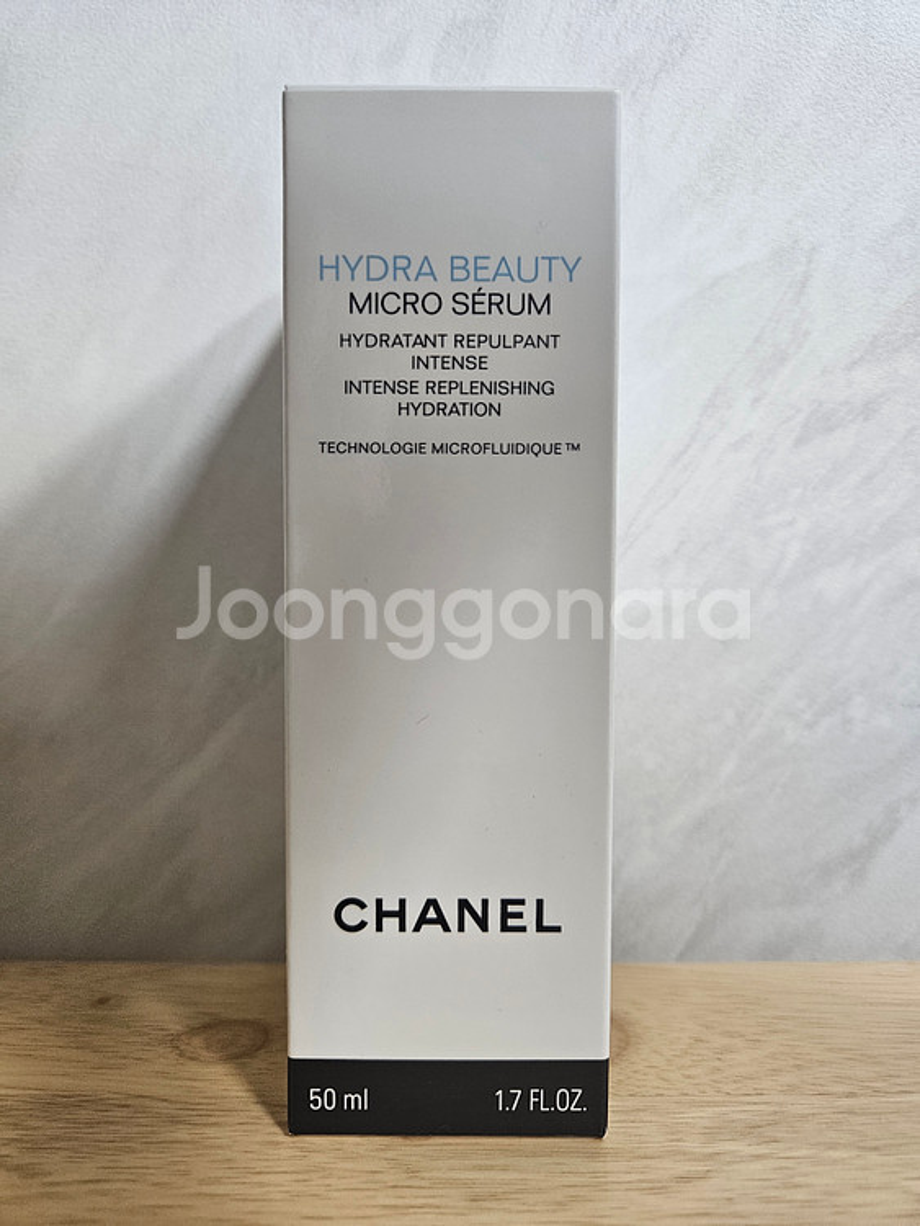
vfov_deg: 73.9
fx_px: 815
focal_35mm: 23
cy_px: 613
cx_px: 460
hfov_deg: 58.9
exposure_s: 1/120
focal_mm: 5.4
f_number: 1.8
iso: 250
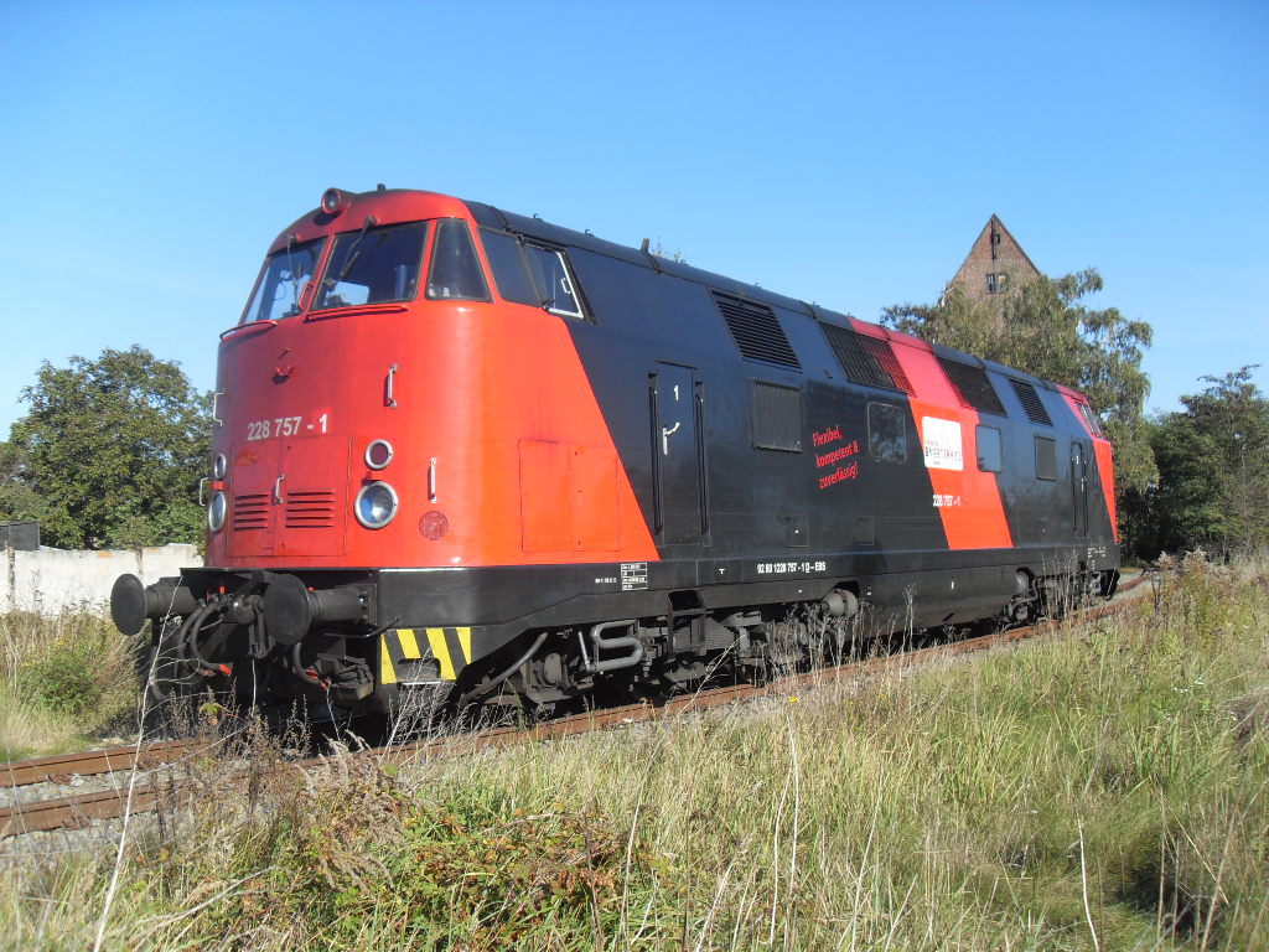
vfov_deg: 41.8
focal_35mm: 34
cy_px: 476
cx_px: 634
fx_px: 1246
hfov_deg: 54.0
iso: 80
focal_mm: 6.3
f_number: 7
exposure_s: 1/180
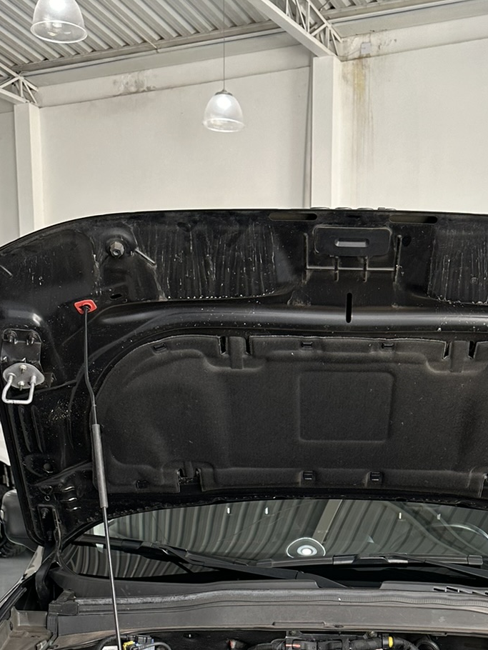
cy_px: 674
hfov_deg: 26.9
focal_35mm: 54
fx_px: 1015
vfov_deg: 32.3
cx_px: 327
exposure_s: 1/120
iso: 100
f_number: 1.78
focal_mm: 6.86
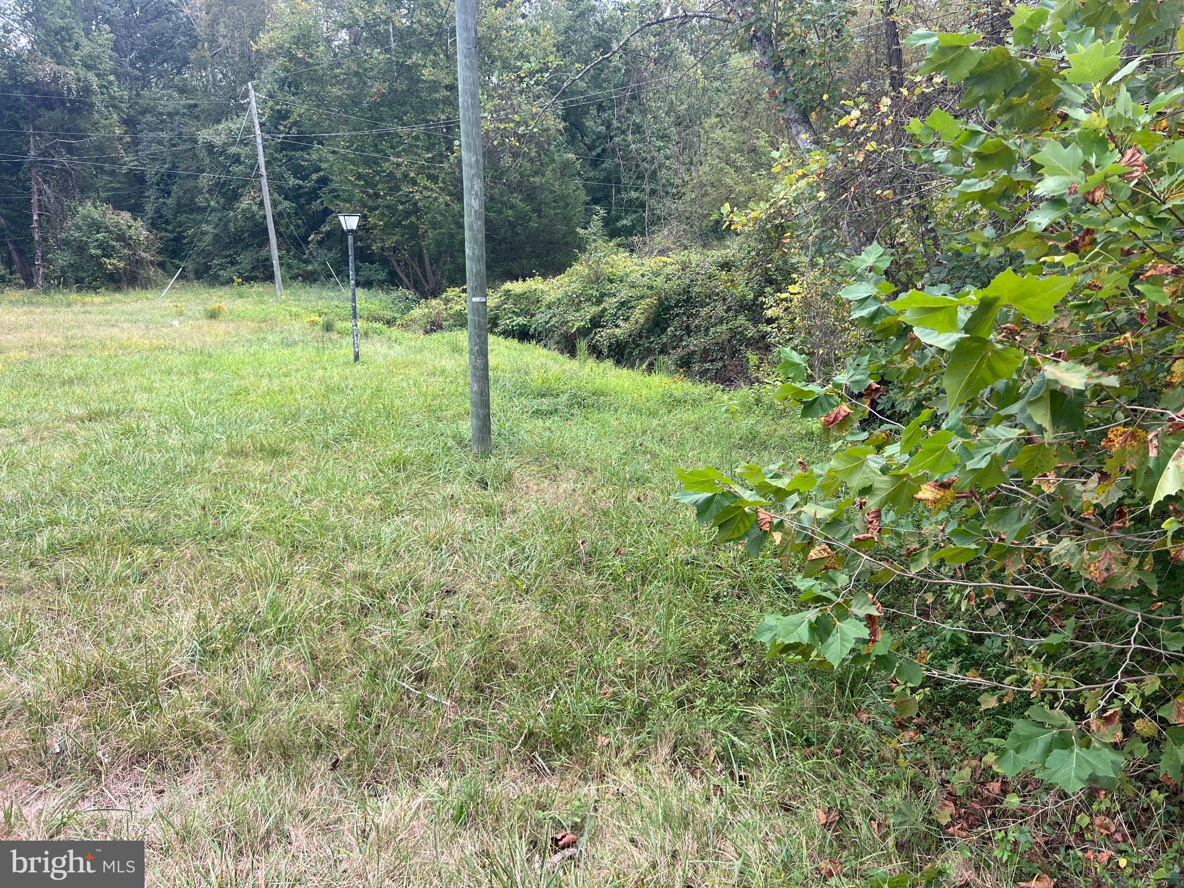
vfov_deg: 53.1
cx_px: 592
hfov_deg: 67.3
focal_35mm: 26
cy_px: 444
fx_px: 889
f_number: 1.5
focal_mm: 5.7
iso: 50
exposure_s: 1/340
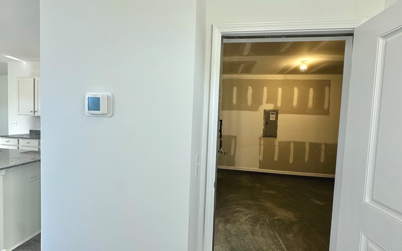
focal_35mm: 15
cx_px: 199
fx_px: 164
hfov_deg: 101.5
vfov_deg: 74.8
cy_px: 126
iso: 80
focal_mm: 2.22
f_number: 2.2
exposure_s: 1/120
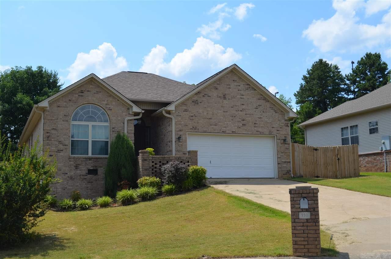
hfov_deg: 46.5
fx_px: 455
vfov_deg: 31.7
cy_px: 130
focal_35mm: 42
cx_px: 196
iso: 100
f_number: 8
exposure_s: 1/250
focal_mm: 28
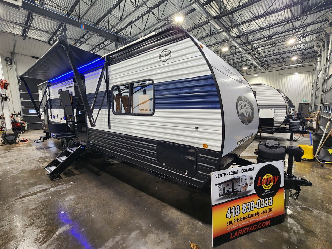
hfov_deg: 101.9
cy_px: 125
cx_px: 176
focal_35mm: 14
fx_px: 134
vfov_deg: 85.7
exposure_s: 1/60
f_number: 2.2
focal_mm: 2.2
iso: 200
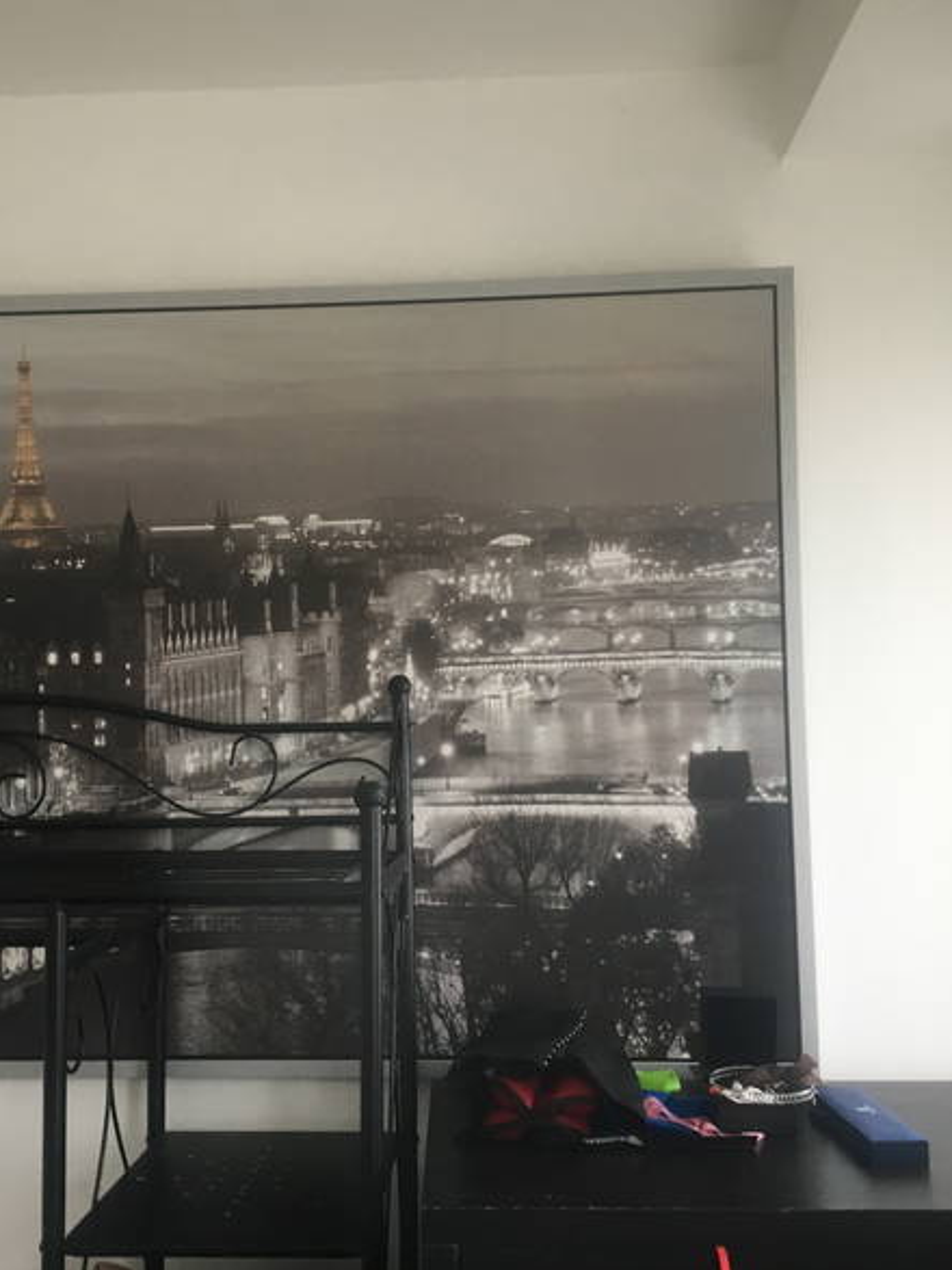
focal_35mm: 39
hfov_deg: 36.7
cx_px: 402
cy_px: 638
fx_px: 1431
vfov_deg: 47.9
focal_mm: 4.15
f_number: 2.2
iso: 100
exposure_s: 1/33
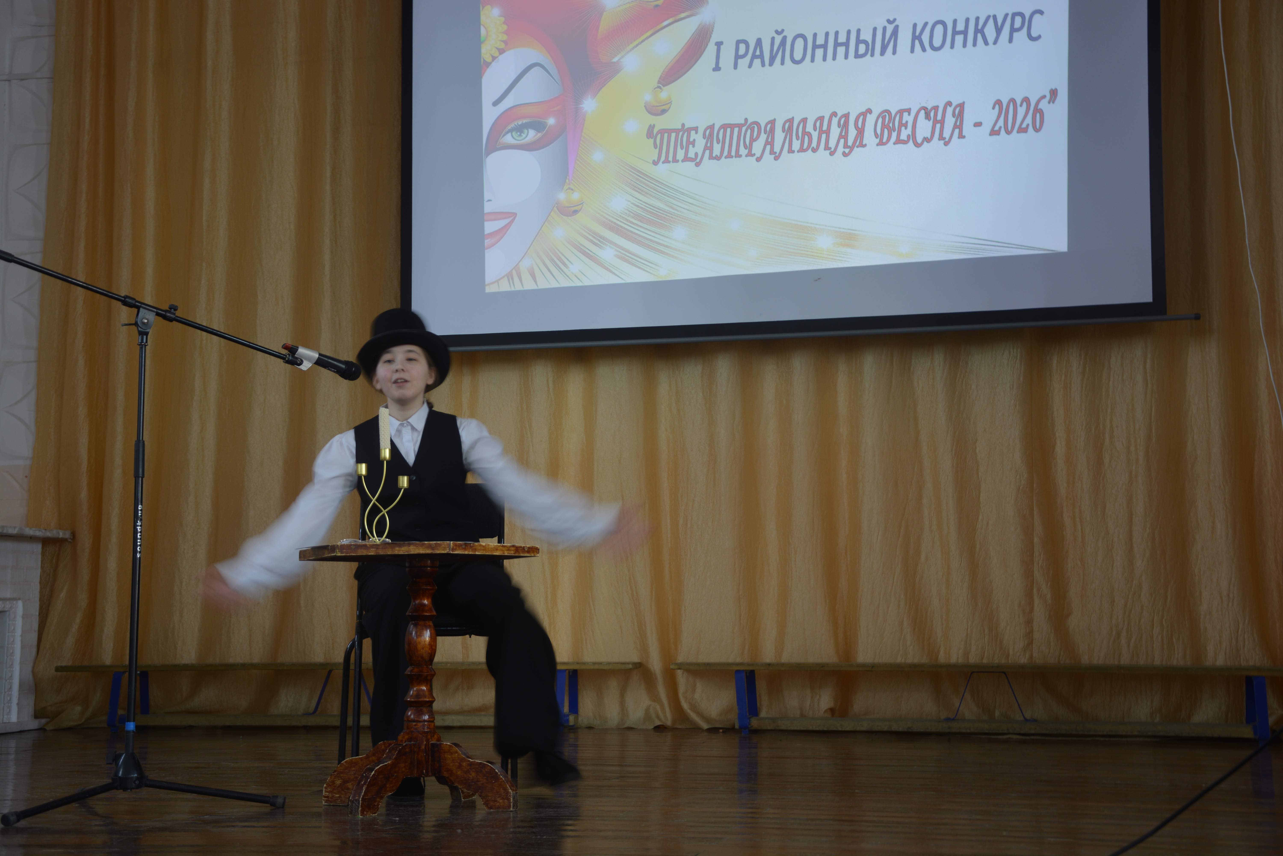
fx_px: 1817
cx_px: 642
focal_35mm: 51
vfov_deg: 26.5
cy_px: 428
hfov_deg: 38.9
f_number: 4.2
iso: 100
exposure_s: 1/8
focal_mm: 34
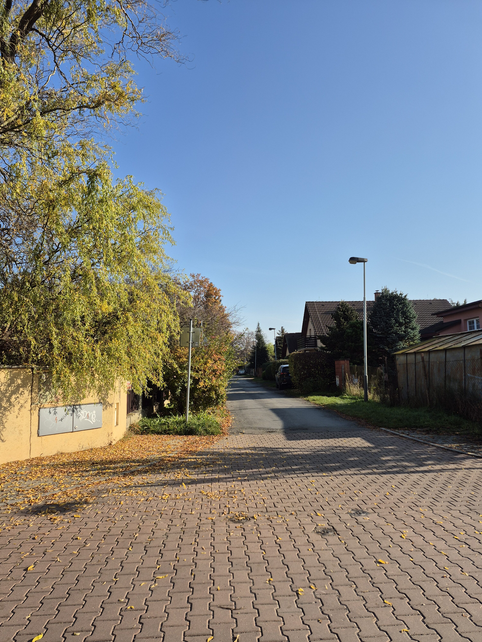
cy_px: 321
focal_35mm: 23
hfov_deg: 58.9
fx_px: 427
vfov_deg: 73.9
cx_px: 241
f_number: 1.8
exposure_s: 1/1516
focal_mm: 5.4
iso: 25
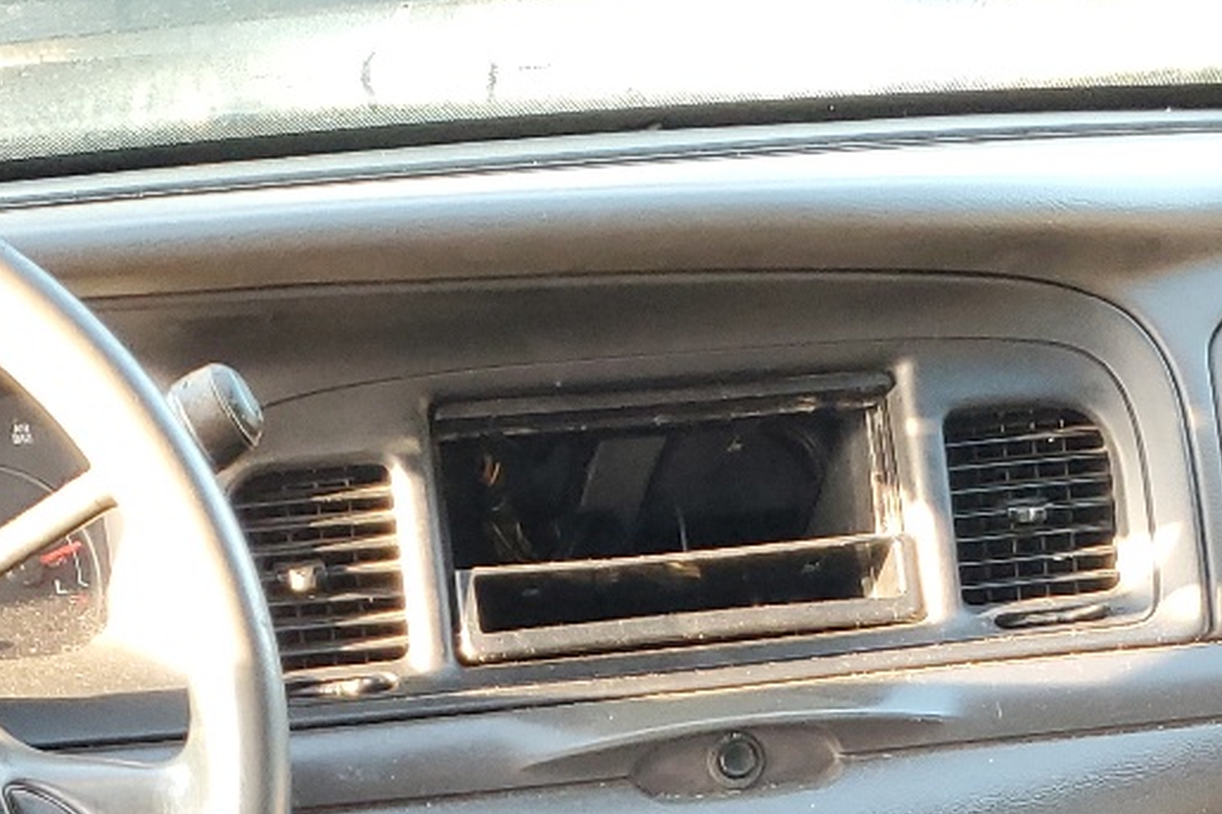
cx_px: 373
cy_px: 1414
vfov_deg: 14.5
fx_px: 2850
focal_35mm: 84
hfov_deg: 24.0
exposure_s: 1/60.2
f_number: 1.5
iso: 133
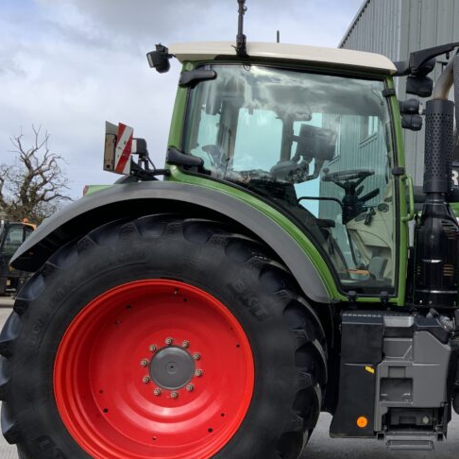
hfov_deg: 30.0
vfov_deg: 31.6
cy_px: 241
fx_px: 810
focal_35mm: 54
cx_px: 433
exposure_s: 1/883
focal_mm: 3
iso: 16
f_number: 1.8
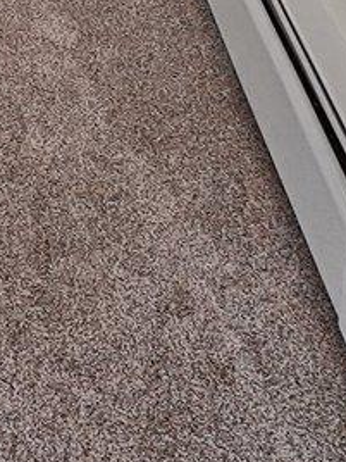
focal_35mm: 103
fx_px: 1373
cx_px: -899
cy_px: -659
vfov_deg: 13.6
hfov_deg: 9.0
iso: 2000
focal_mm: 14
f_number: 10
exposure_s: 1/30
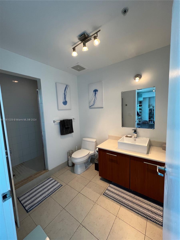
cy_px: 120
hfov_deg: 89.9
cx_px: 90
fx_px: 90
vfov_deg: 106.2
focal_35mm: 13
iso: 160
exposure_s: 1/120
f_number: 1.8
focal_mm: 1.57
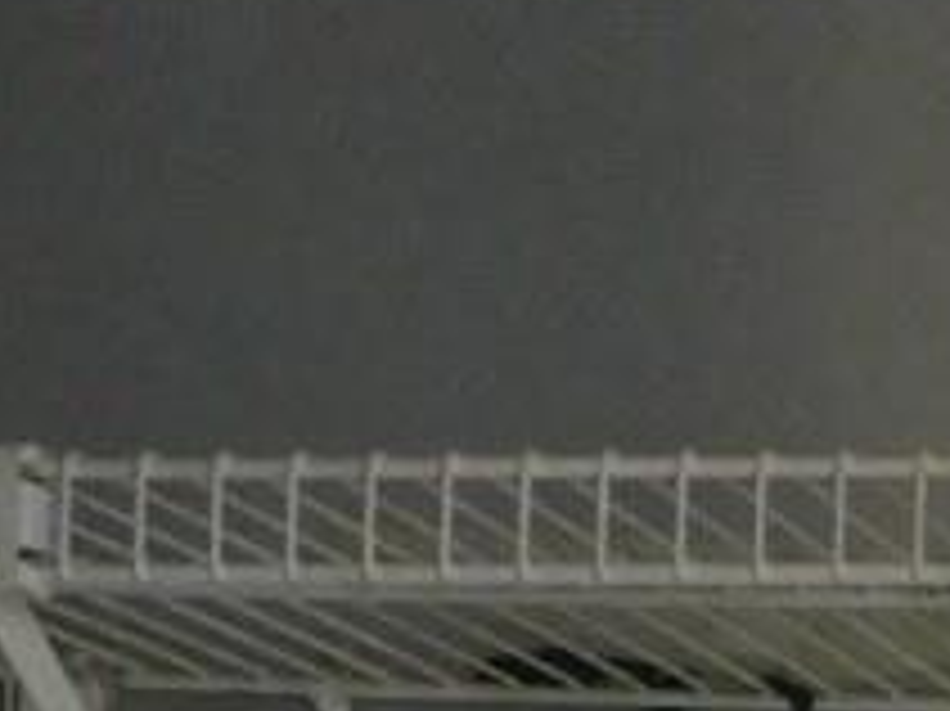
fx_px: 4306
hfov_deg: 11.2
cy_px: 2146
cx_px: 2008
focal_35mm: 157
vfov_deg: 8.1
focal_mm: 4
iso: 400
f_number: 3
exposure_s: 1/25
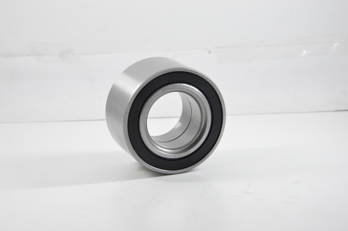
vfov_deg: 13.0
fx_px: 1014
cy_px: 116
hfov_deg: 19.5
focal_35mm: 105
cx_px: 174
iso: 3200
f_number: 8
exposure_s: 1/100
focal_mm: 70
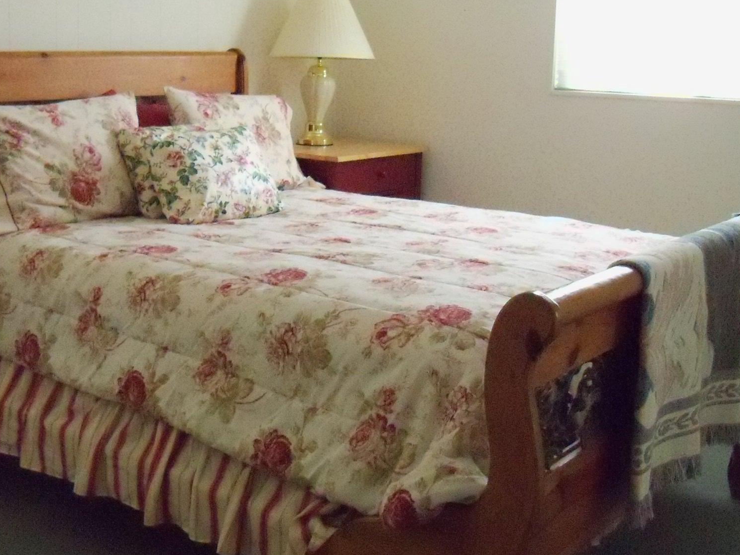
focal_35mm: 48
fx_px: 1026
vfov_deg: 30.3
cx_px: 302
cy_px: 274
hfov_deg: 39.5
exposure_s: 1/40
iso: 2000
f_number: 3.5
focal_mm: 6.2
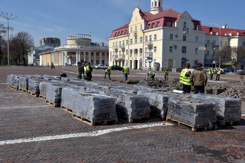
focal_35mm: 36
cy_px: 82
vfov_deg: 36.9
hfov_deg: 53.1
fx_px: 245
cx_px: 122
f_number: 10
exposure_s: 1/400
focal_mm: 24
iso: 100
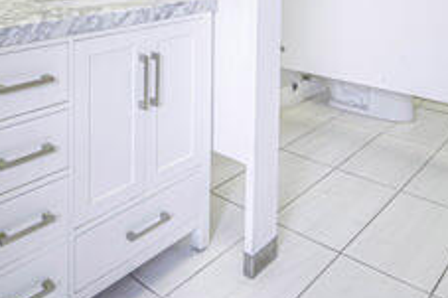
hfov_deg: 51.3
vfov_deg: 30.7
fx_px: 460
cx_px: 166
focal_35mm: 37
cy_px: -55
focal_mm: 14
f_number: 22
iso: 400
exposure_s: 1/200
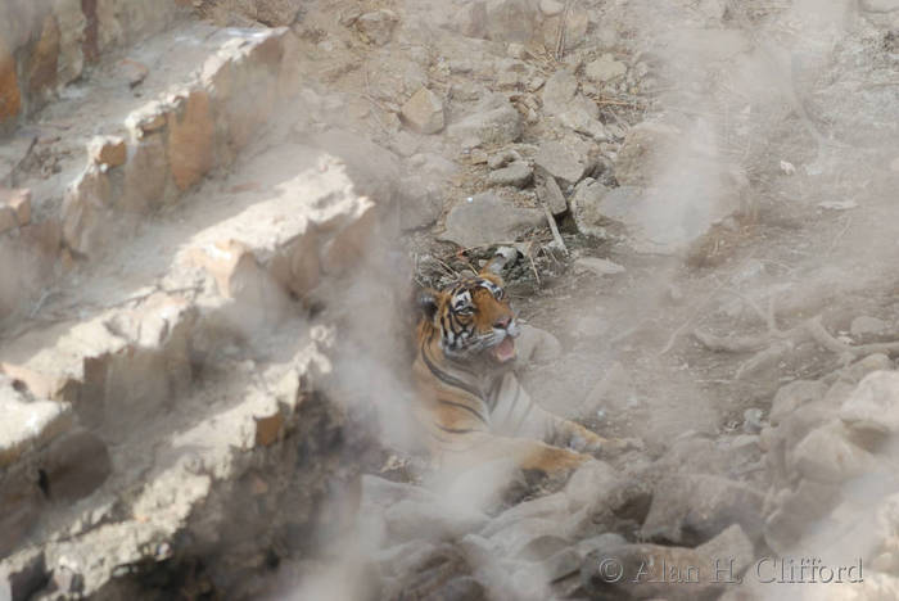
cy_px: 300
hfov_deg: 3.4
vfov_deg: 2.3
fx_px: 14995
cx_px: 450
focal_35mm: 600
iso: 500
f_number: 5.6
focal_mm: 400
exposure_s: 1/400
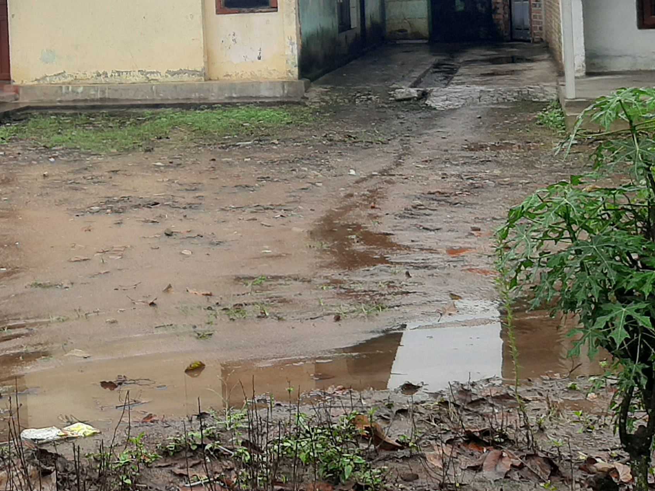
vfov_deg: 22.0
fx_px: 1211
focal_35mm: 64
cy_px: -14
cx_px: -13
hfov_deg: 28.3
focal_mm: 3.93
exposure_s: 1/1433
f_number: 1.7
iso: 40
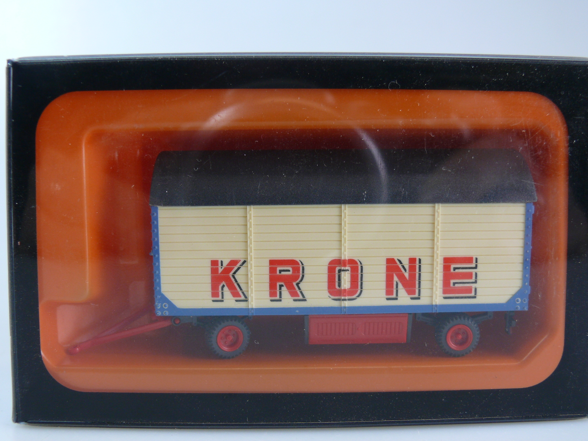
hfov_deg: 42.1
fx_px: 765
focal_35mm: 45
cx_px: 301
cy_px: 229
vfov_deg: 32.2
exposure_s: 1/100
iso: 100
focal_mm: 8
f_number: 2.8
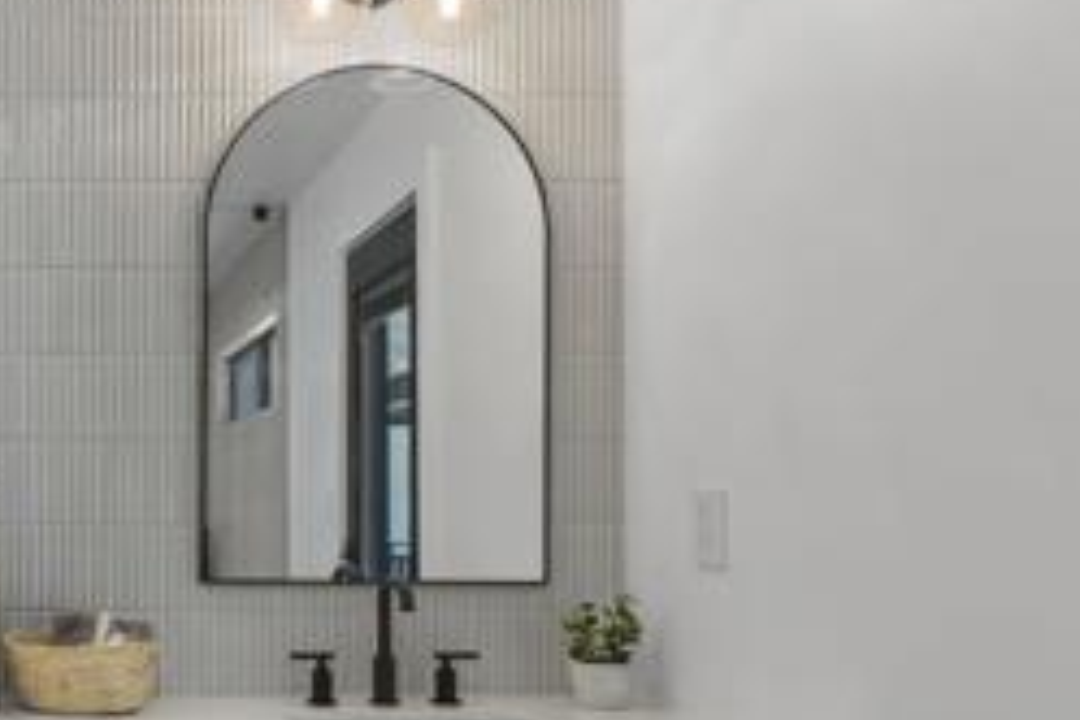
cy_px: 514
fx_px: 1080
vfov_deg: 36.3
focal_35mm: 36
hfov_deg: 46.0
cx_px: 39
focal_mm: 14
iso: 640
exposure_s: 1/4
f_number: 11
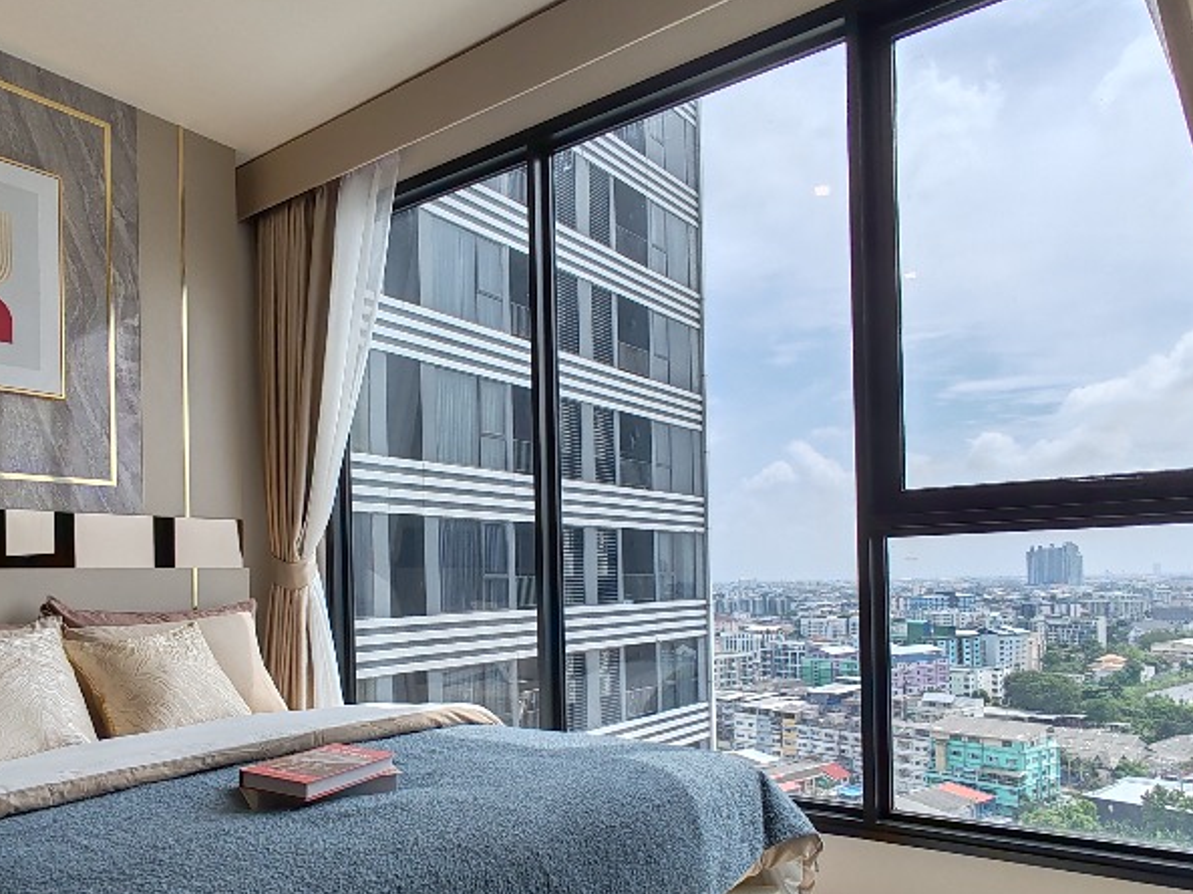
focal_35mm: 27
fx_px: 930
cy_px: 580
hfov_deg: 65.1
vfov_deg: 50.6
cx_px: 513
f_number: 2.2
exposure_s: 1/380
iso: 50
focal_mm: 1.96
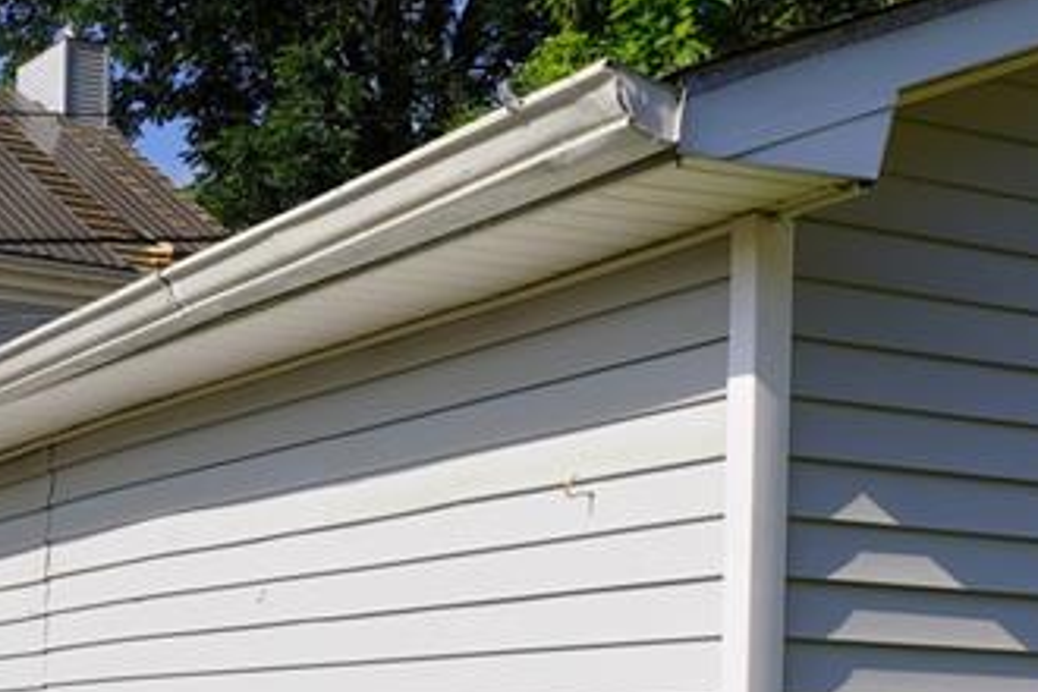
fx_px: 2681
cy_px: 695
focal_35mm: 93
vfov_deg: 14.5
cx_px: 928
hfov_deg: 21.4
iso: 100
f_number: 10
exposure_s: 1/200
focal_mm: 20
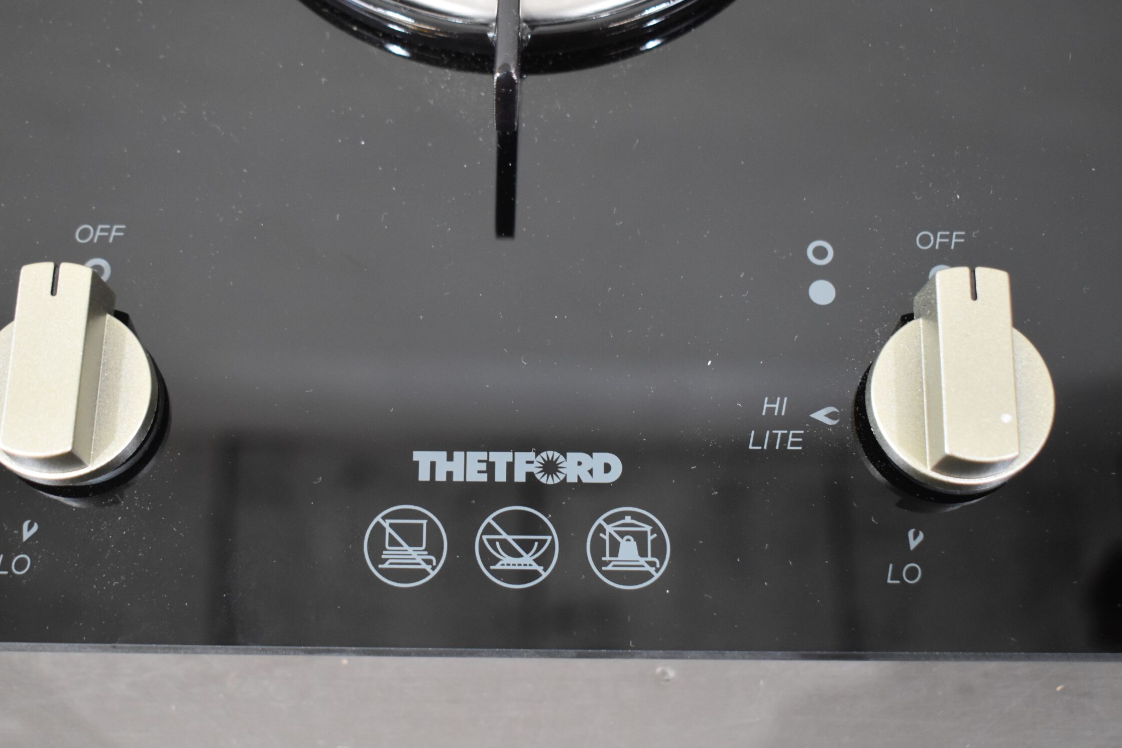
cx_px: 489
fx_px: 1714
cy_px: 374
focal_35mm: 55
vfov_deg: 24.6
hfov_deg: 36.2
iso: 1250
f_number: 4.5
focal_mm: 32
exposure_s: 1/125
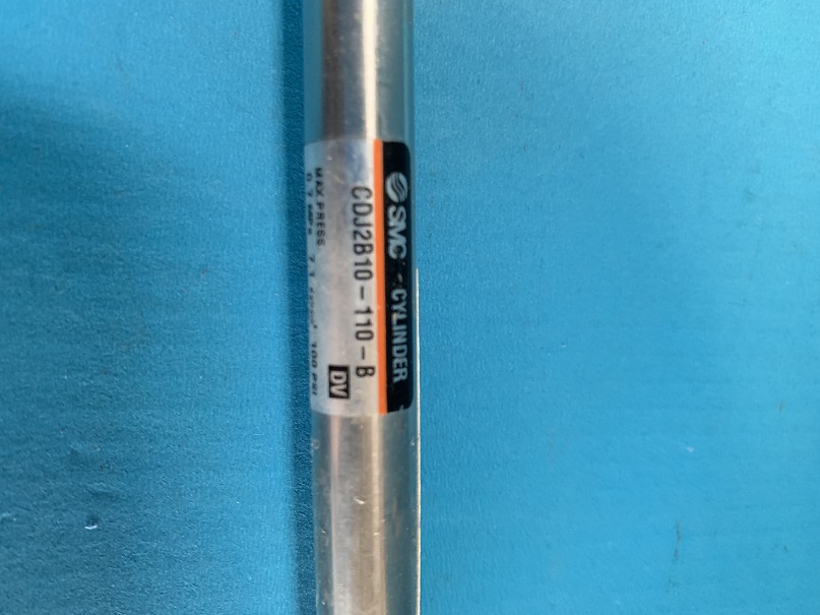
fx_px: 616
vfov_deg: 53.1
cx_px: 410
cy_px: 308
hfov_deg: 67.3
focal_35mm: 26
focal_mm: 4.25
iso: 400
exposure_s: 1/38
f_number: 1.8
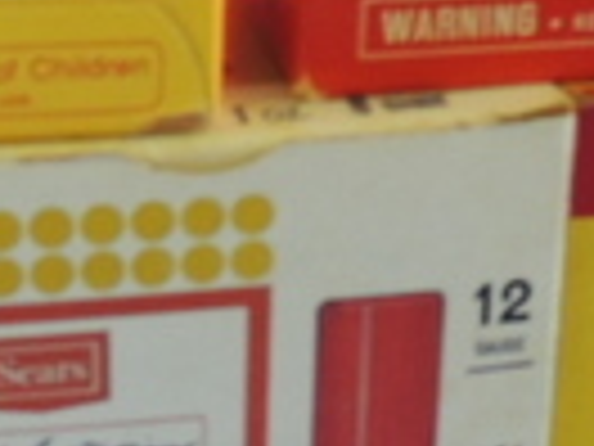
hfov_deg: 17.0
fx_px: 1973
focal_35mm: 115
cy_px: 38
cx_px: 142
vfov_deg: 12.8
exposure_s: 1/15
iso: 400
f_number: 3
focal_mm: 4.3
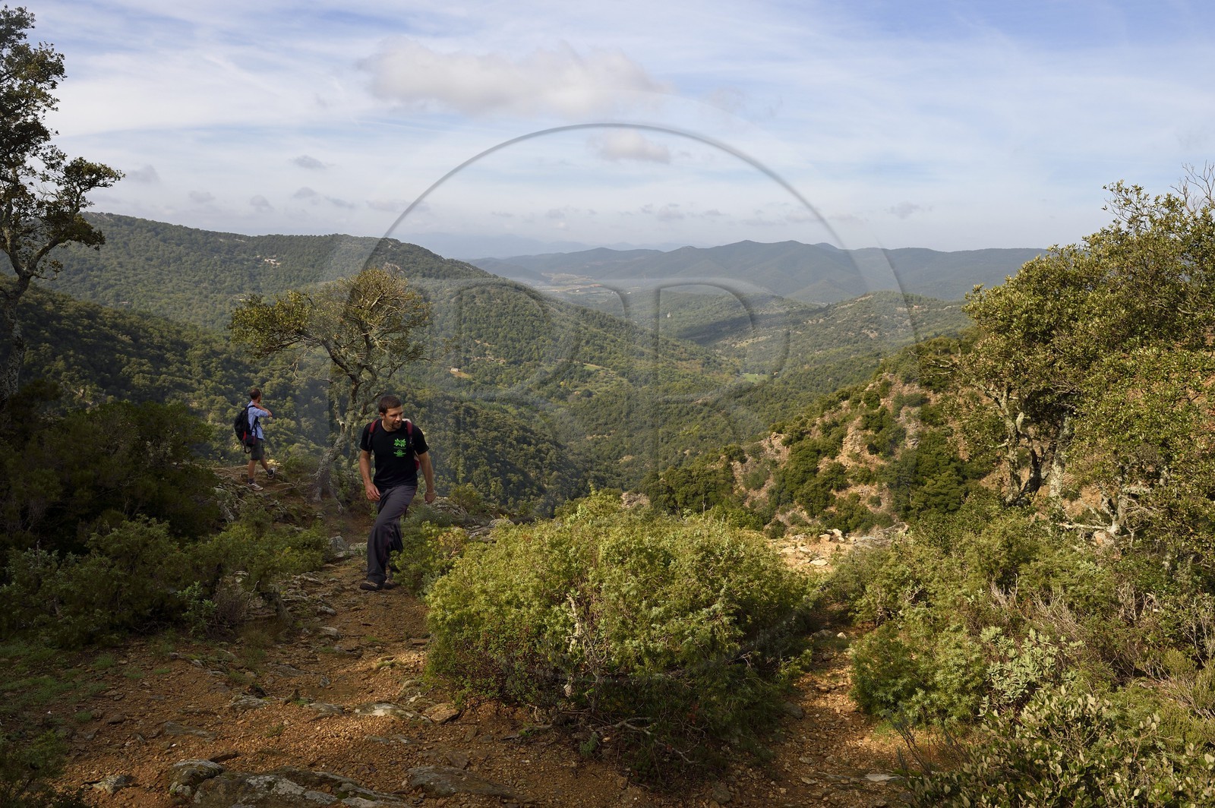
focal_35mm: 24
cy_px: 404
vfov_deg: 53.1
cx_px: 608
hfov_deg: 73.8
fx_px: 809
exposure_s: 1/250
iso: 200
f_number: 11
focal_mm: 24
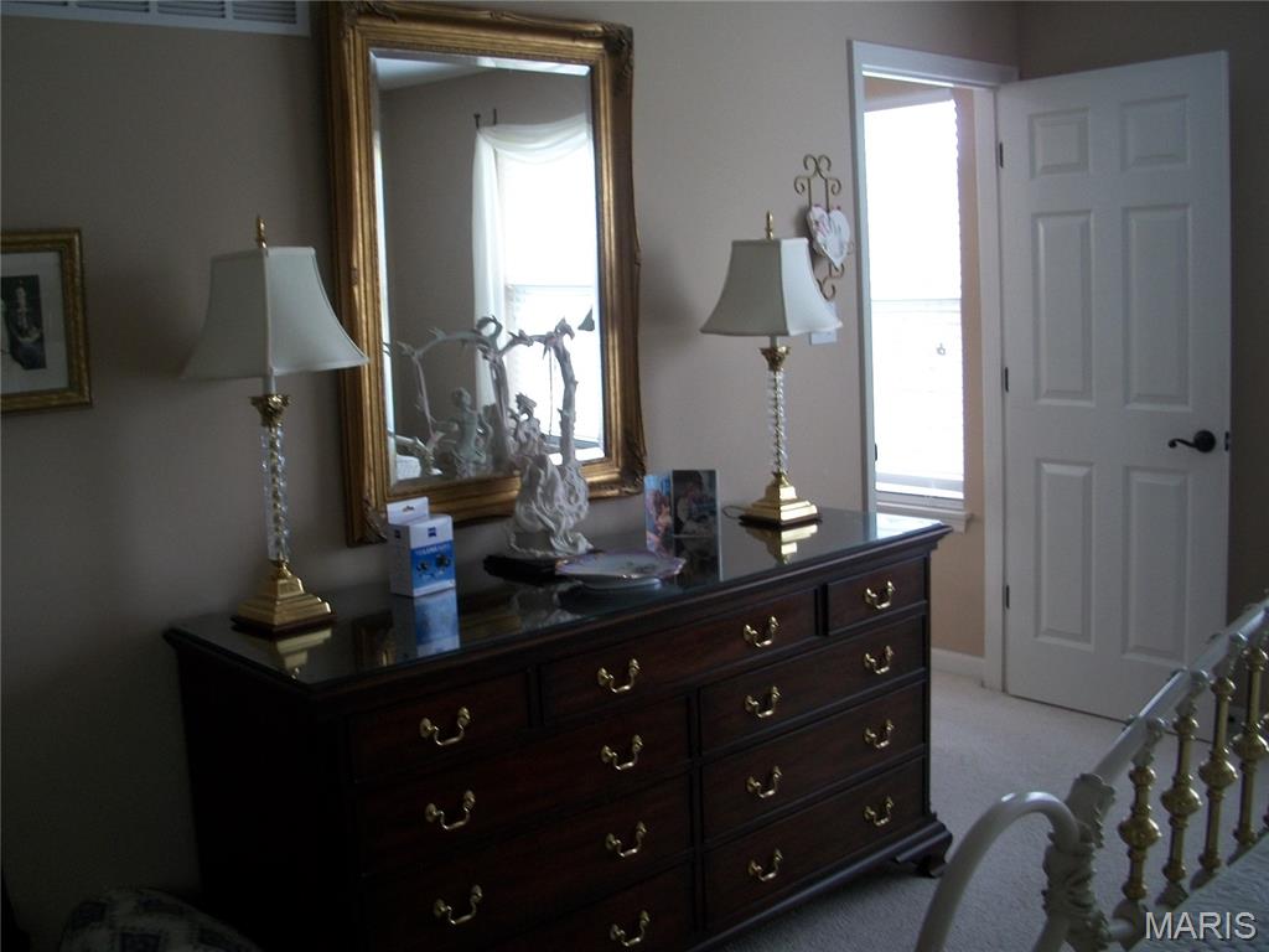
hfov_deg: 52.6
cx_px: 634
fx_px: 1283
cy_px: 476
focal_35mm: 35
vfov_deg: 40.7
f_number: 3.1
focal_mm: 6.3
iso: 160
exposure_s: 1/13
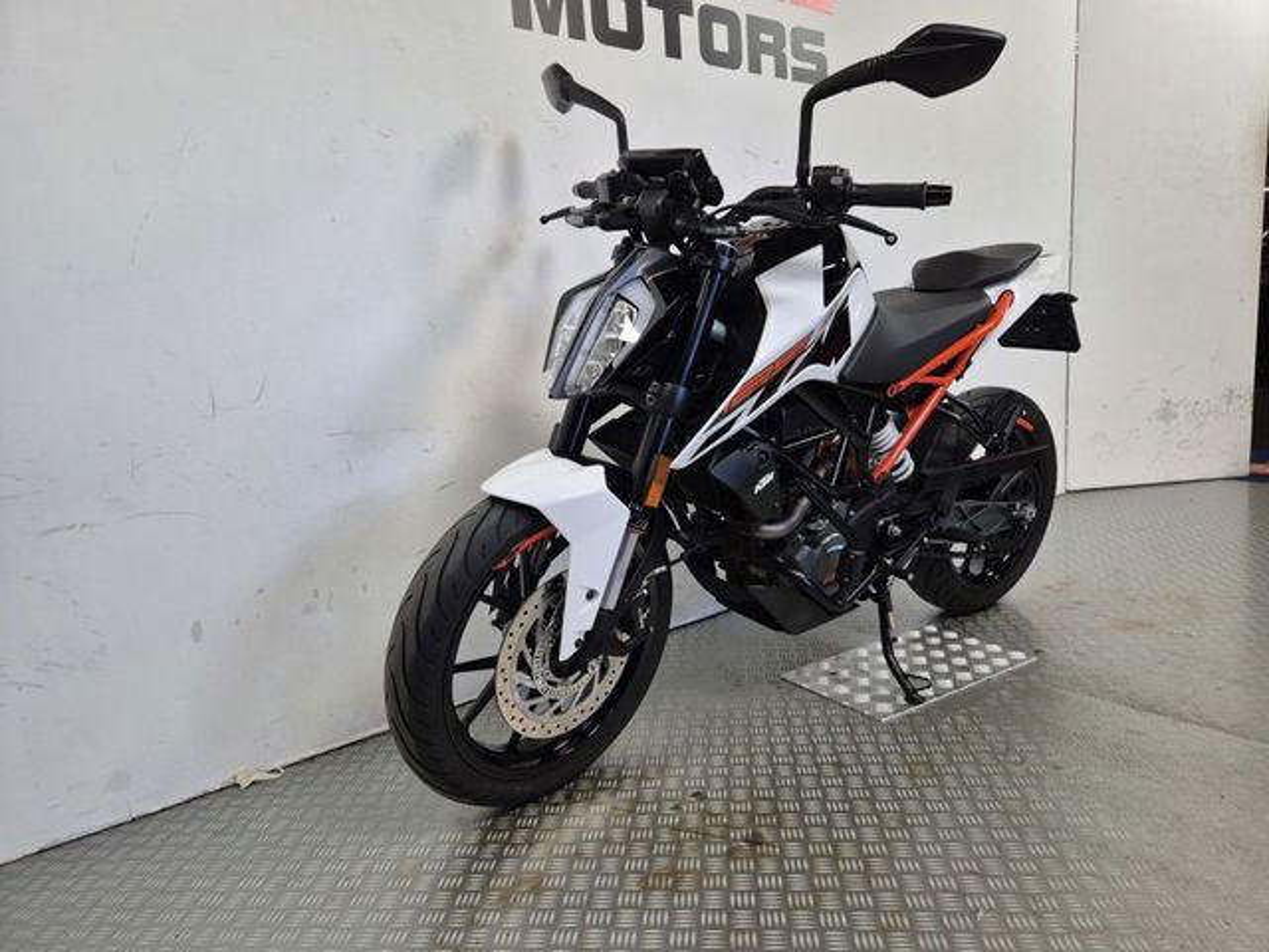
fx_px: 843
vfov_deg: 58.9
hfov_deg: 73.9
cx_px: 634
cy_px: 476
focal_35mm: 23
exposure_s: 1/100
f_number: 1.8
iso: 250
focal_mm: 5.4
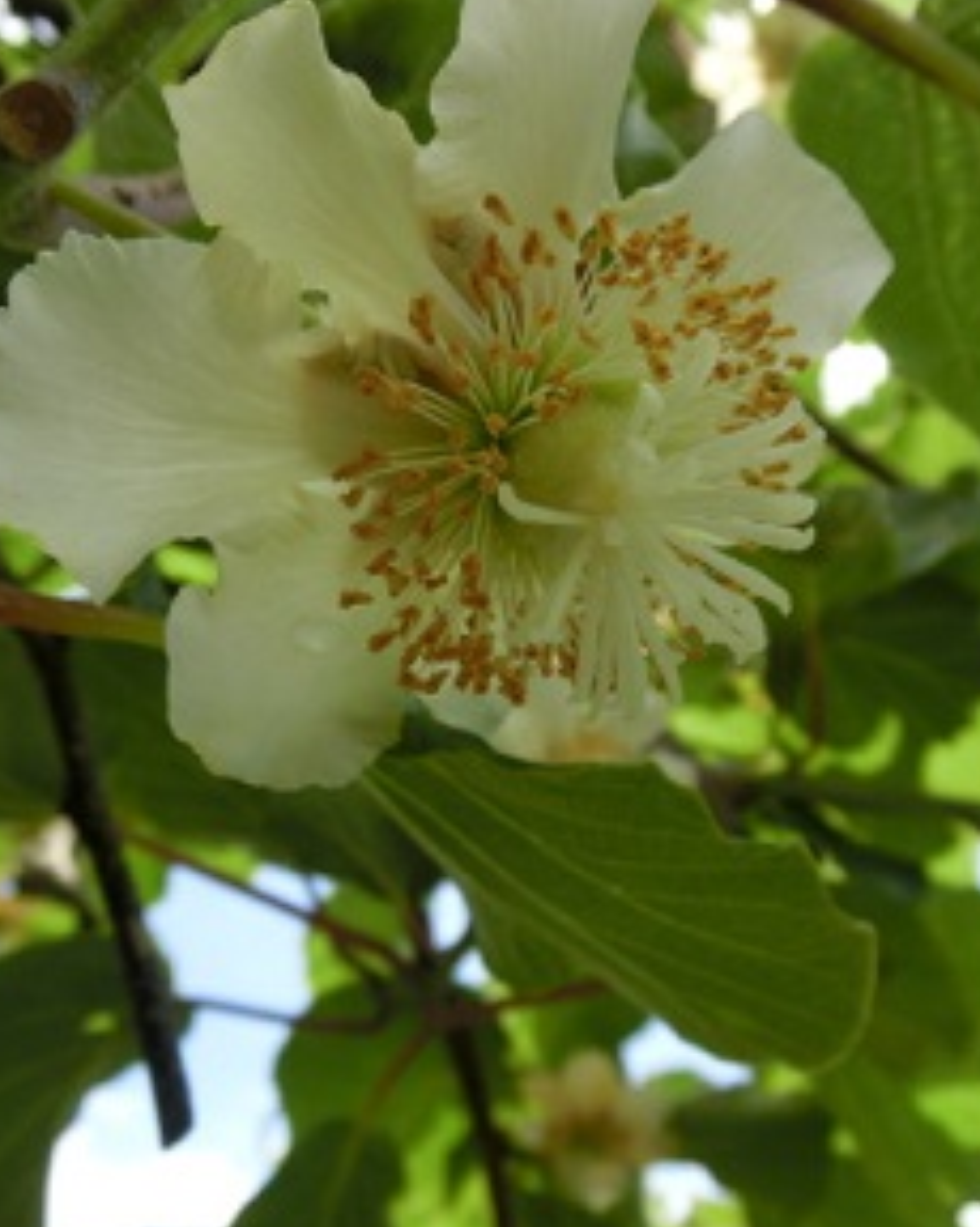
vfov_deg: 48.0
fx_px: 1379
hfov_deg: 39.1
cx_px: 499
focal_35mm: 38
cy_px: 635
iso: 80
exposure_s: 1/500
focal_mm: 4.4
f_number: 3.3
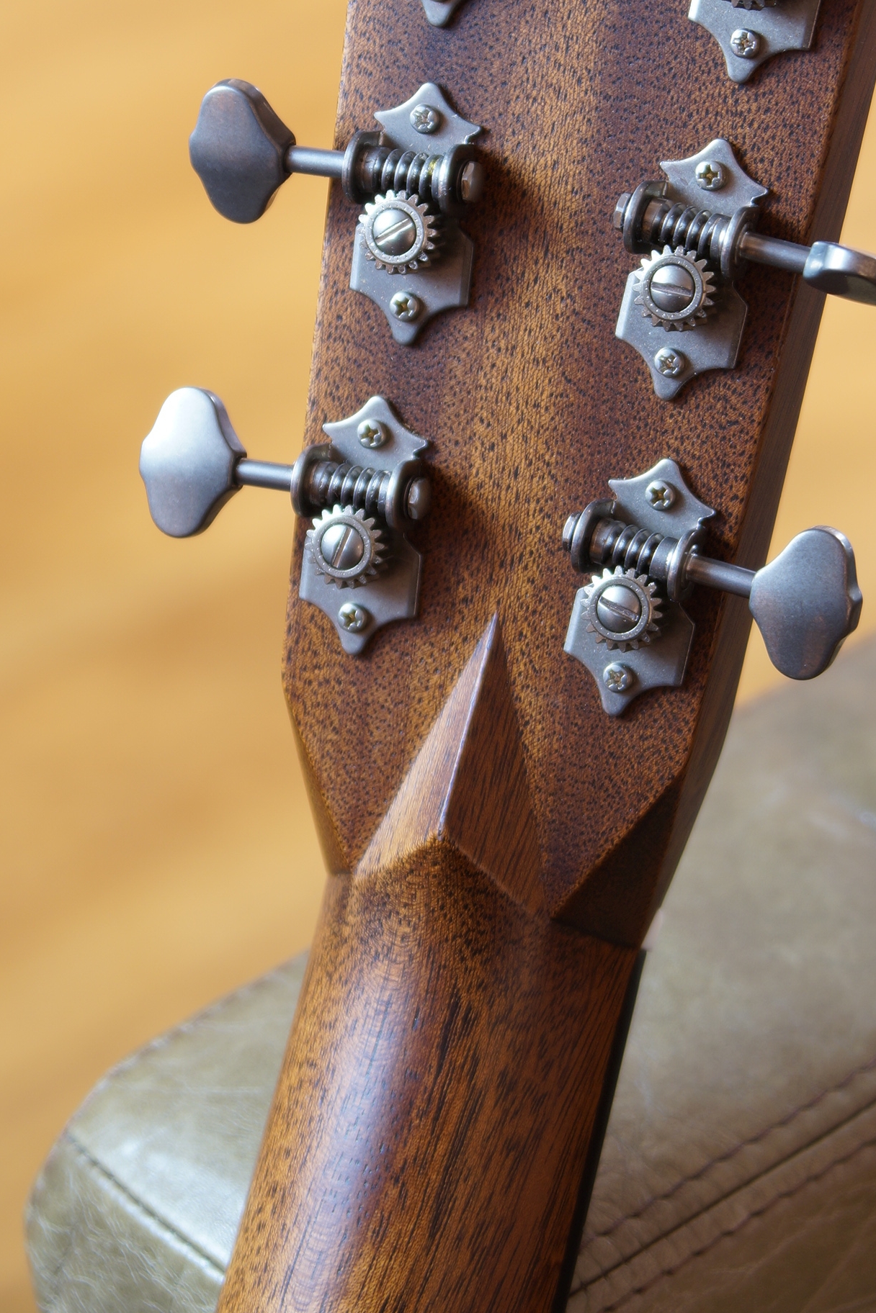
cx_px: 523
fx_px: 4927
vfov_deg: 15.2
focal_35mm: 135
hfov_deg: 10.2
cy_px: 403
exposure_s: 1/5
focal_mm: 60
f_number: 4.5
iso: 100
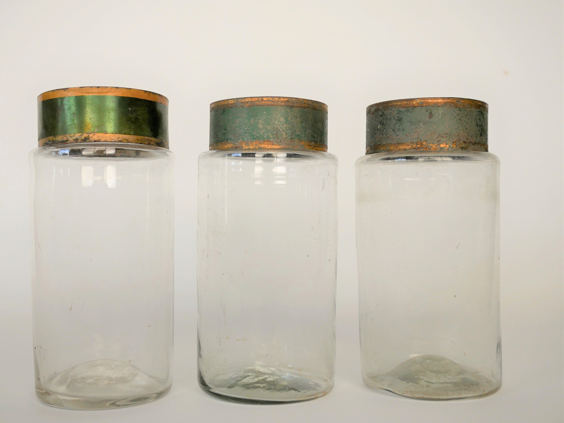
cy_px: 209
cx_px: 261
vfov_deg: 33.6
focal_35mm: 43
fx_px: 701
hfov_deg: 43.8
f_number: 2.5
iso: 200
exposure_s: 1/250
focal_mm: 20
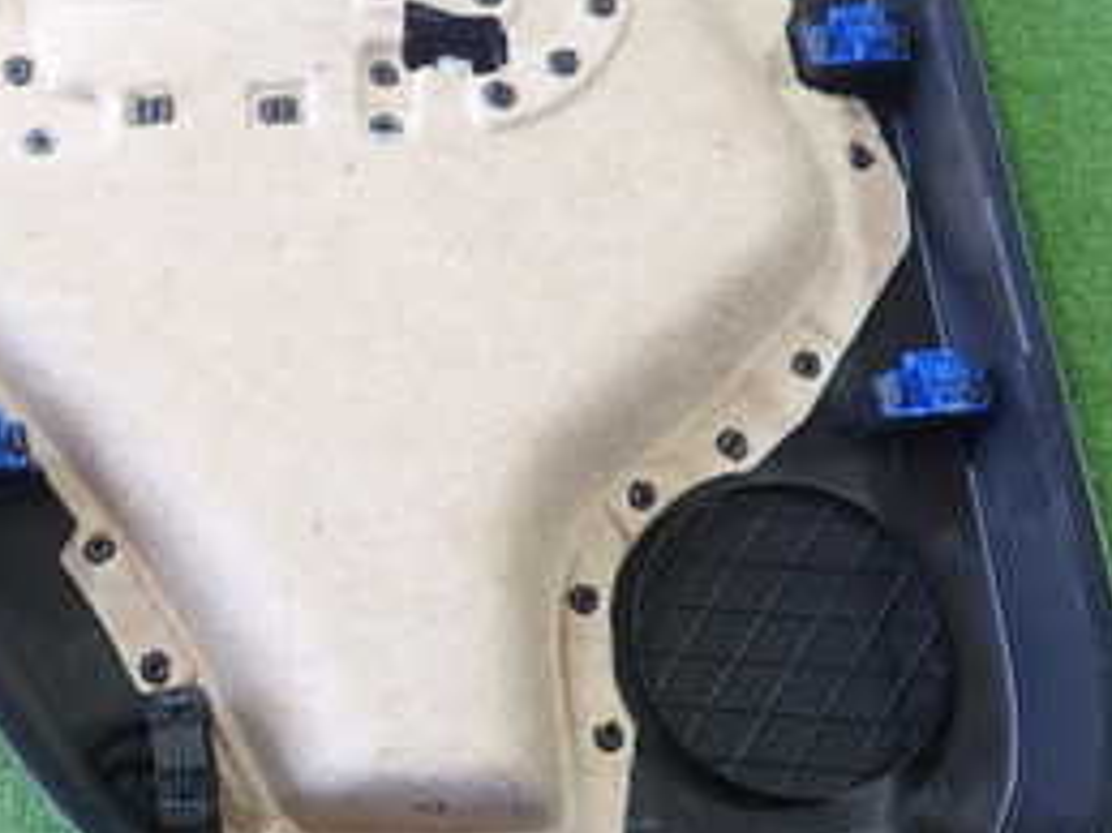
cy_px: 339
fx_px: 1862
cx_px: 215
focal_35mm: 58
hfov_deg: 32.3
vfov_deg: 25.2
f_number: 2
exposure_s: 1/60
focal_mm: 4.5
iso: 200
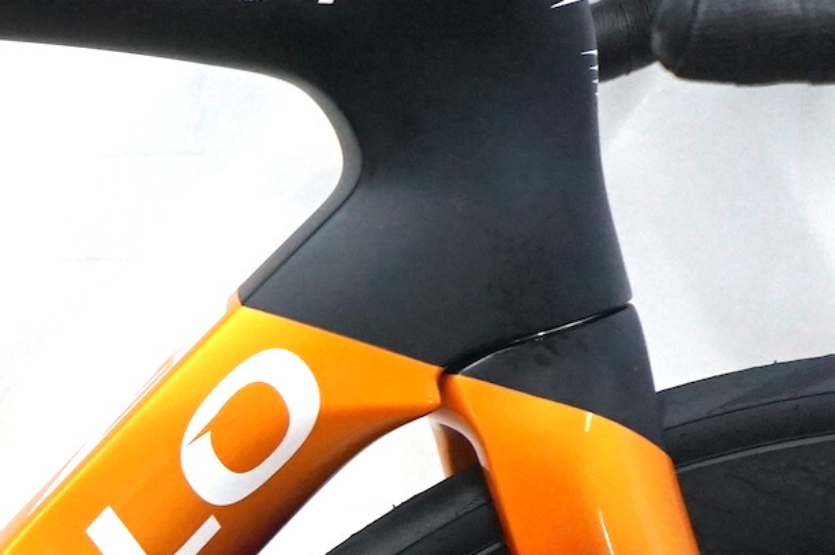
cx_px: -527
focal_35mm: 139
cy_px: 798
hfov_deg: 13.6
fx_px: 3221
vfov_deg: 9.6
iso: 2000
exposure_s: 1/160
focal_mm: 37
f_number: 4
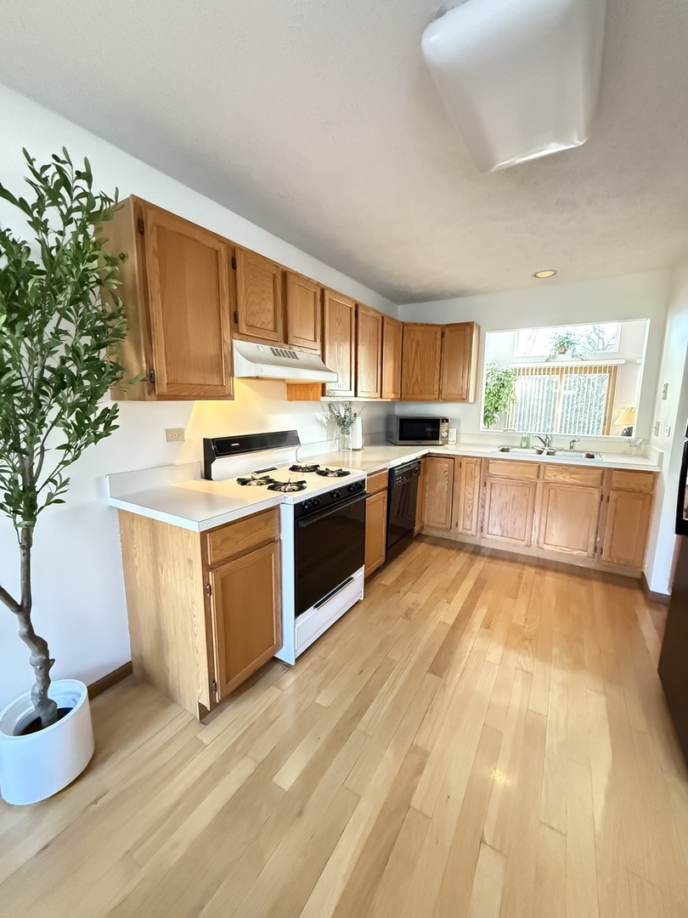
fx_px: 371
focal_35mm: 14
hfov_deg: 85.7
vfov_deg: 102.1
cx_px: 344
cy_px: 459
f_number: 2.2
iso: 1250
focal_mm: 2.22
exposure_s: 1/60
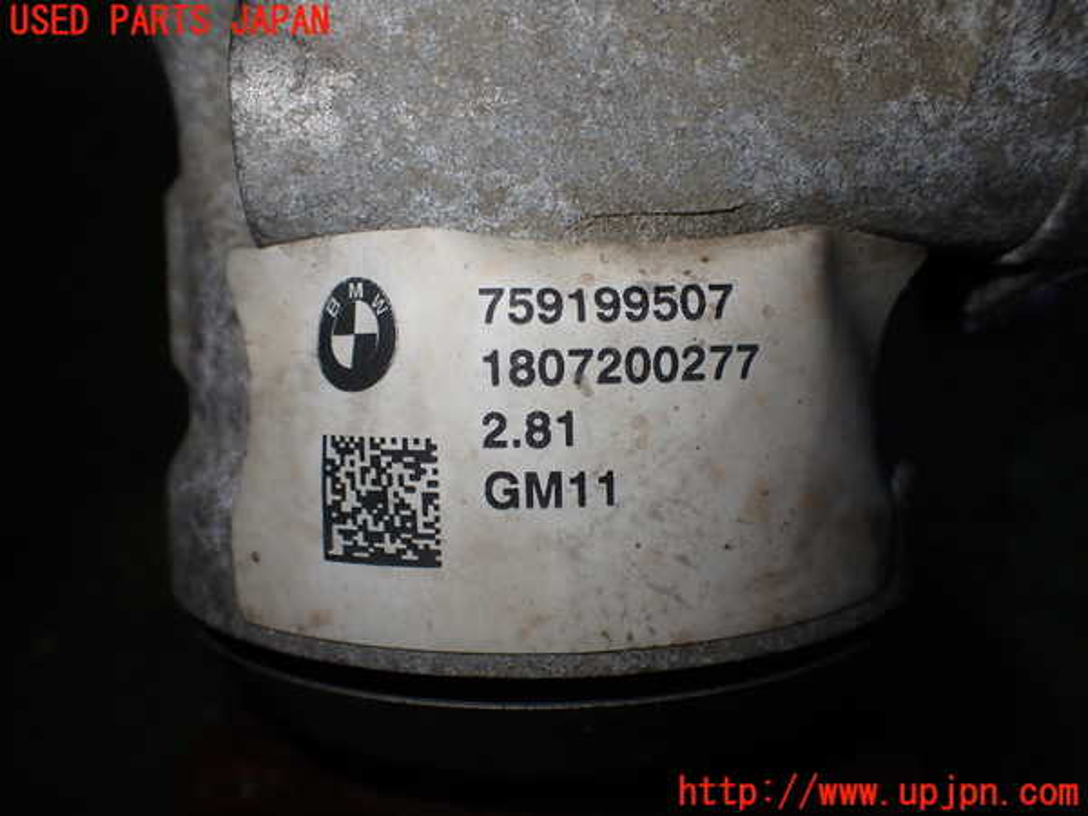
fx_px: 943
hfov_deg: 60.0
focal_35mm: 30
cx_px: 544
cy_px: 408
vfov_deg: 46.8
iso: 100
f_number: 2.3
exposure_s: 1/125
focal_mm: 5.4
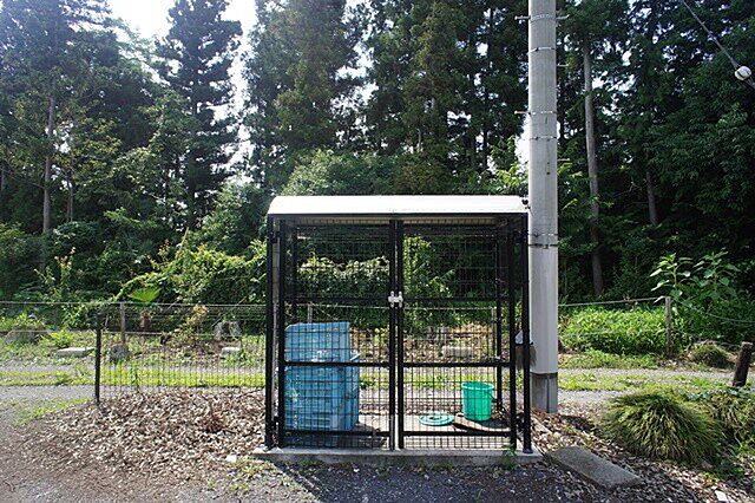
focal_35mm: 24
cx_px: 378
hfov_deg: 73.8
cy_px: 252
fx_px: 503
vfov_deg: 53.1
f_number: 11
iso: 200
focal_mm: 16
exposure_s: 1/125
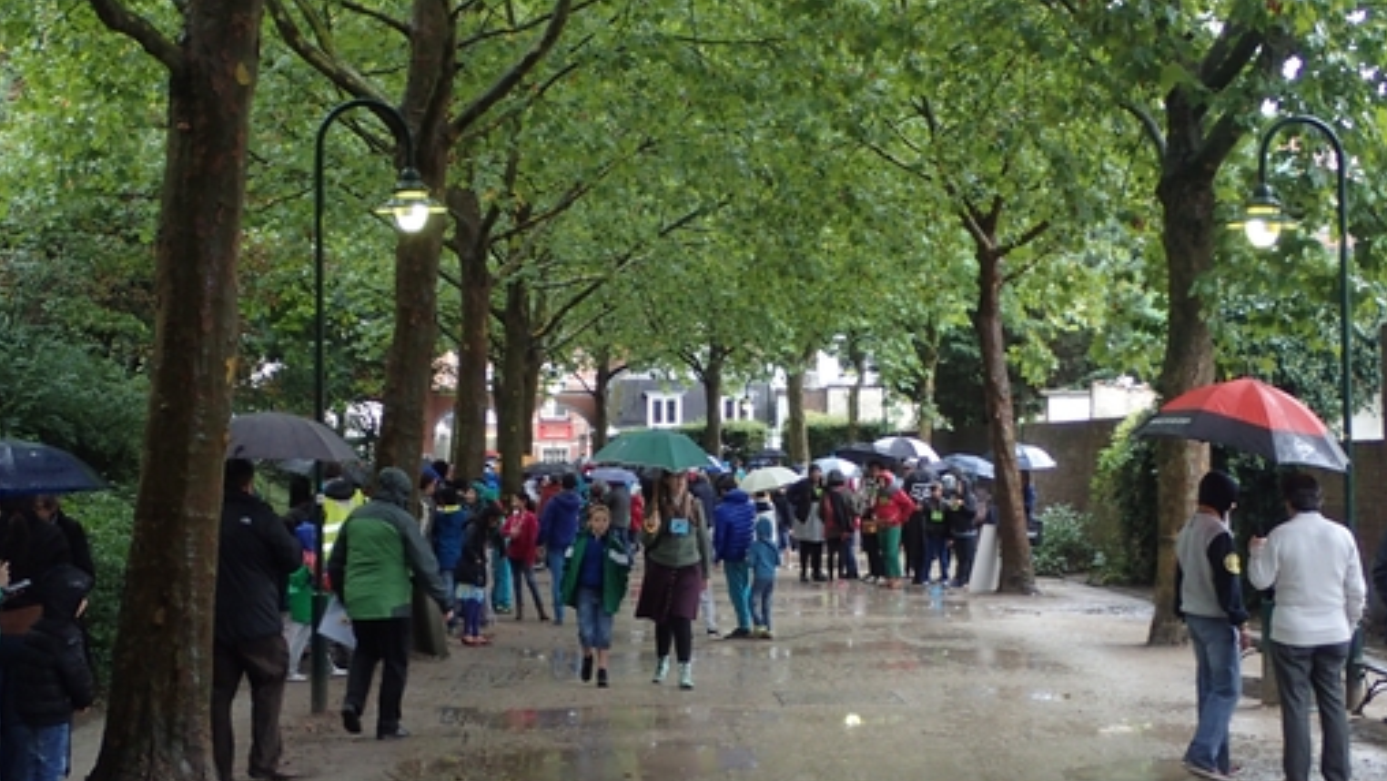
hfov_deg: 33.3
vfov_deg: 19.1
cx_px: 724
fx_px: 2317
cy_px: 317
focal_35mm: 63
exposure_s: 1/50
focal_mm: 8.99
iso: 200
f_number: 3.2
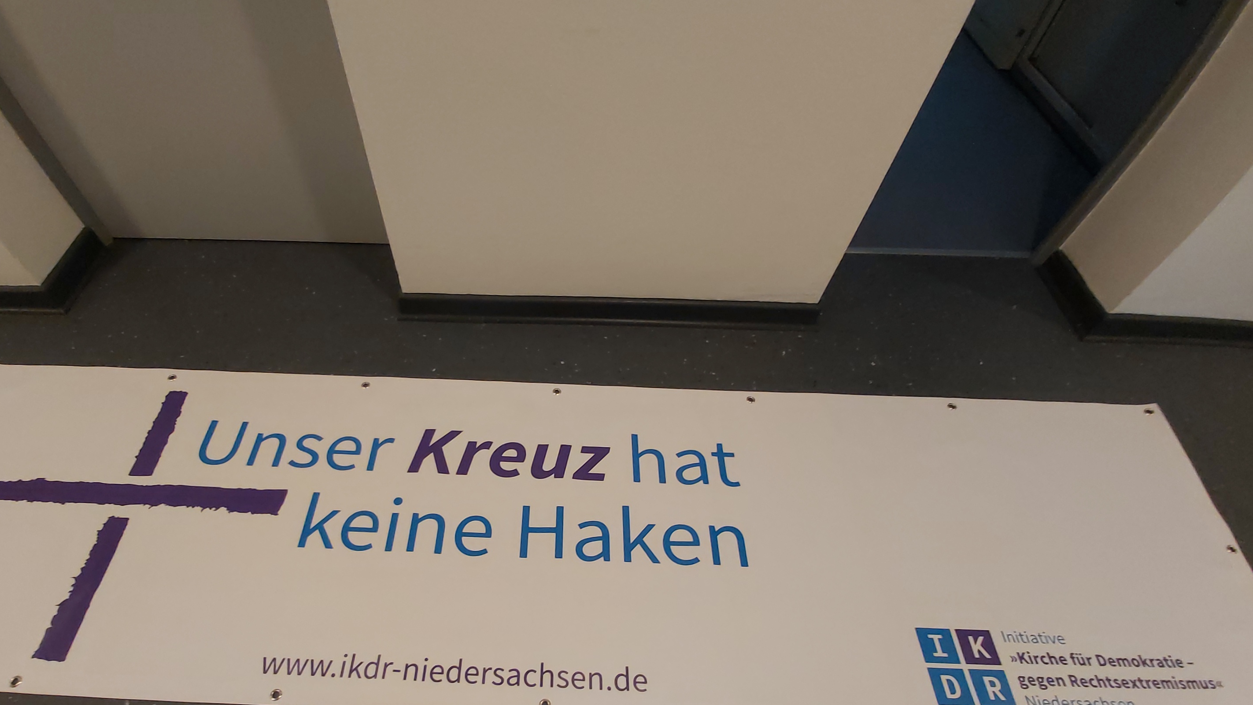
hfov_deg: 102.5
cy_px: 497
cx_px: 551
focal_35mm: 15
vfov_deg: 67.6
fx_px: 498
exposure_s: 1/33
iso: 160
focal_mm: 1.42
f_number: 2.2
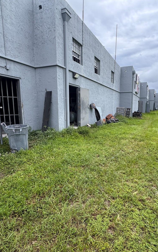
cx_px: 96
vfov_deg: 85.1
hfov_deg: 59.1
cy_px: 126
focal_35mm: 20
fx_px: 138
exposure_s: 1/641
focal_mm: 2.22
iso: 40
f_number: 2.2
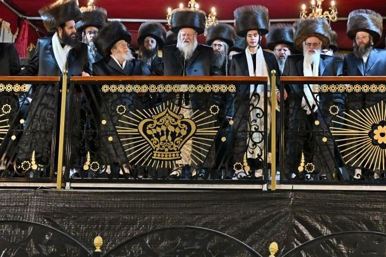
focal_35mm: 69
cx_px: 237
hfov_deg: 29.2
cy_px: 67
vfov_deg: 19.6
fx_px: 740
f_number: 4
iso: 800
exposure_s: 1/320
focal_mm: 45
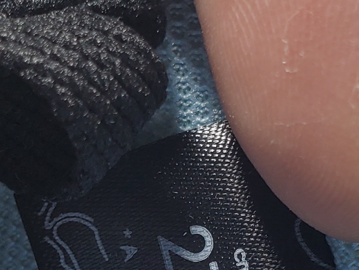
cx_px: 257
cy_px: 285
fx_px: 1162
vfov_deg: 13.0
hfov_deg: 17.5
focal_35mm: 112
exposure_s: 1/157
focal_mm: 4.3
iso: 50
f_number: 2.4
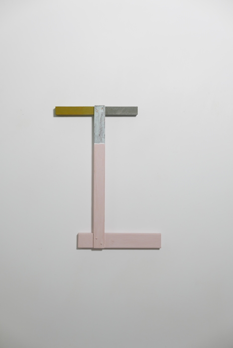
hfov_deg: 24.2
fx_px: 543
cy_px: 174
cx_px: 116
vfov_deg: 35.6
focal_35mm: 56
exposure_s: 1/100
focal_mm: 25.4
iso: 200
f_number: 2.8
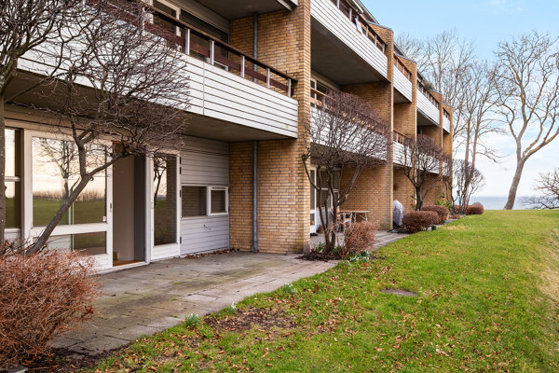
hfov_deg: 67.4
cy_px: 186
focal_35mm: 27
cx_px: 280
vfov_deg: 47.9
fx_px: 419
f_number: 6.4
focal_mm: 18.2
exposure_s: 1/60
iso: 200
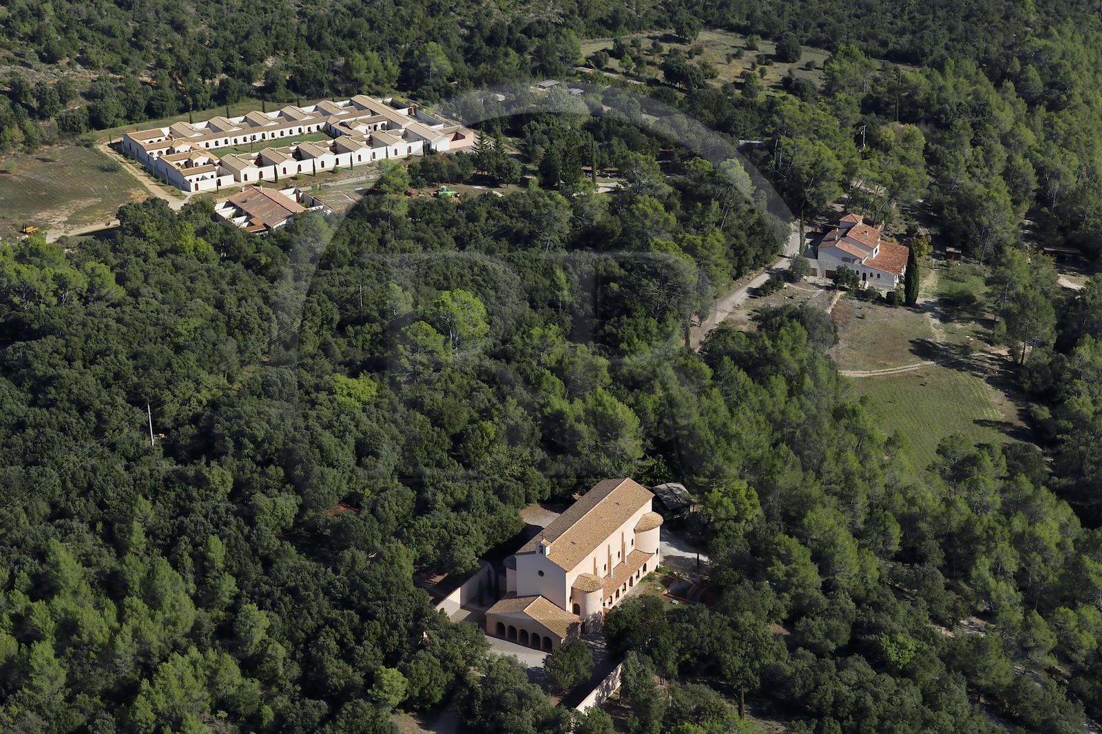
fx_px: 1469
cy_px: 367
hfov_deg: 41.1
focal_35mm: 48
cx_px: 551
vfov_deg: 28.1
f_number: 7.1
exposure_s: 1/1600
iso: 400
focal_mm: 48
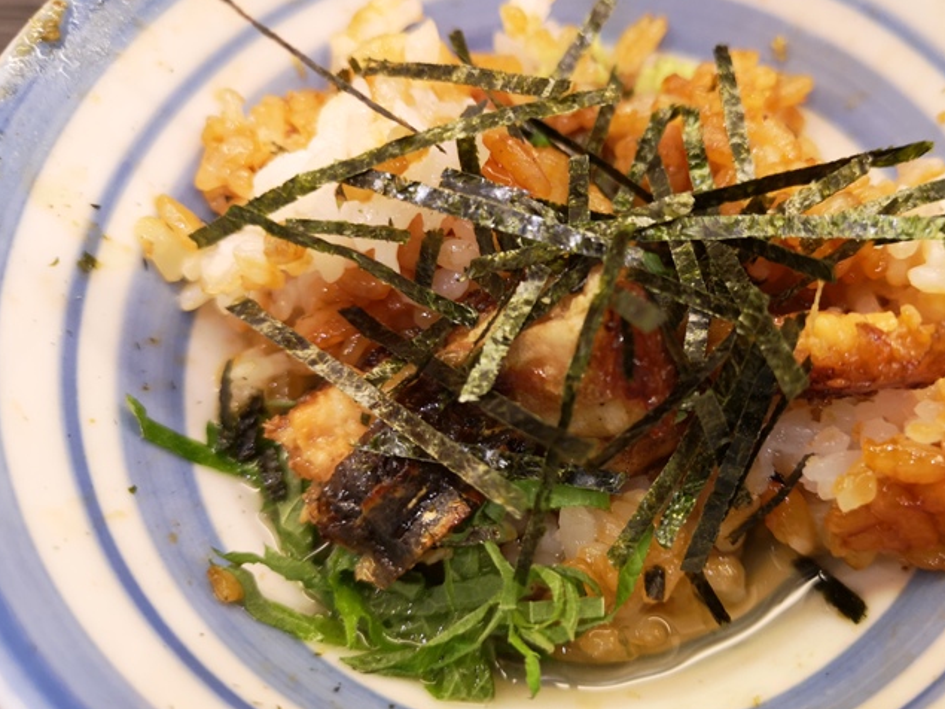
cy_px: 341
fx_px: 928
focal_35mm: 34
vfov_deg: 41.8
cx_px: 586
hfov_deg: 53.4
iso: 160
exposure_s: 1/60
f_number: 1.8
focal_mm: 3.95
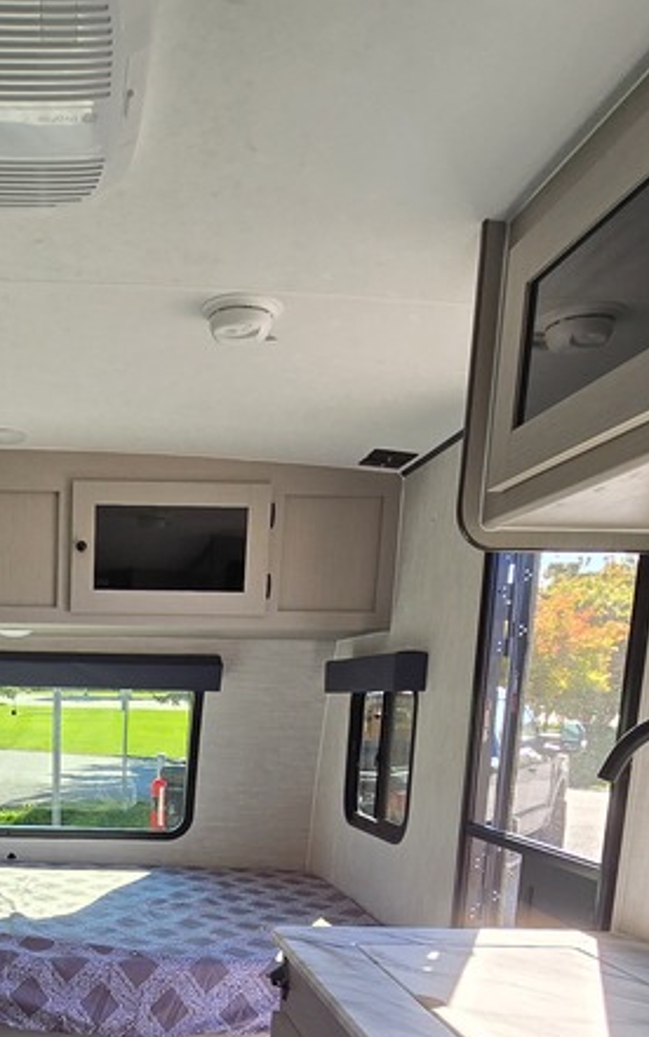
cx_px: 71
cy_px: 879
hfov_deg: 37.1
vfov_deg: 54.1
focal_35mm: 32
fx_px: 905
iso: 50
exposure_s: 1/120
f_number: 2.2
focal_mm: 2.2
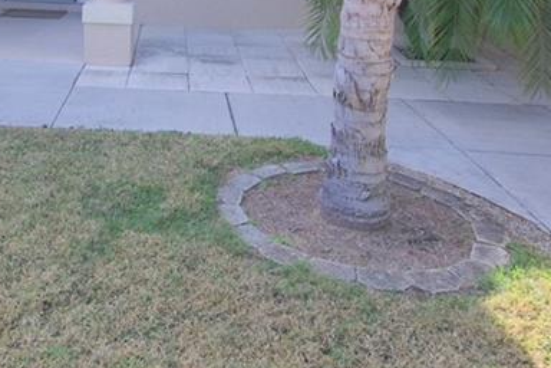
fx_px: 612
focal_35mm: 40
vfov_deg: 30.9
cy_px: -3
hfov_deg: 45.4
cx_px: 92
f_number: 5.6
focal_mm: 10
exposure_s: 1/90
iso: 100
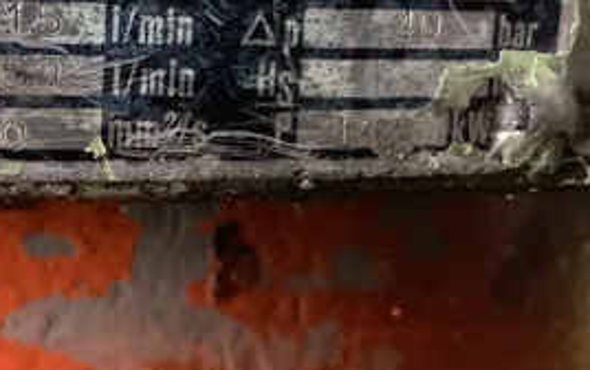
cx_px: 75
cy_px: 140
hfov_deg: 28.0
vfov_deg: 18.4
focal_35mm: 71
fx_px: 1143
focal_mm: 3
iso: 400
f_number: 1.8
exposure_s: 1/30
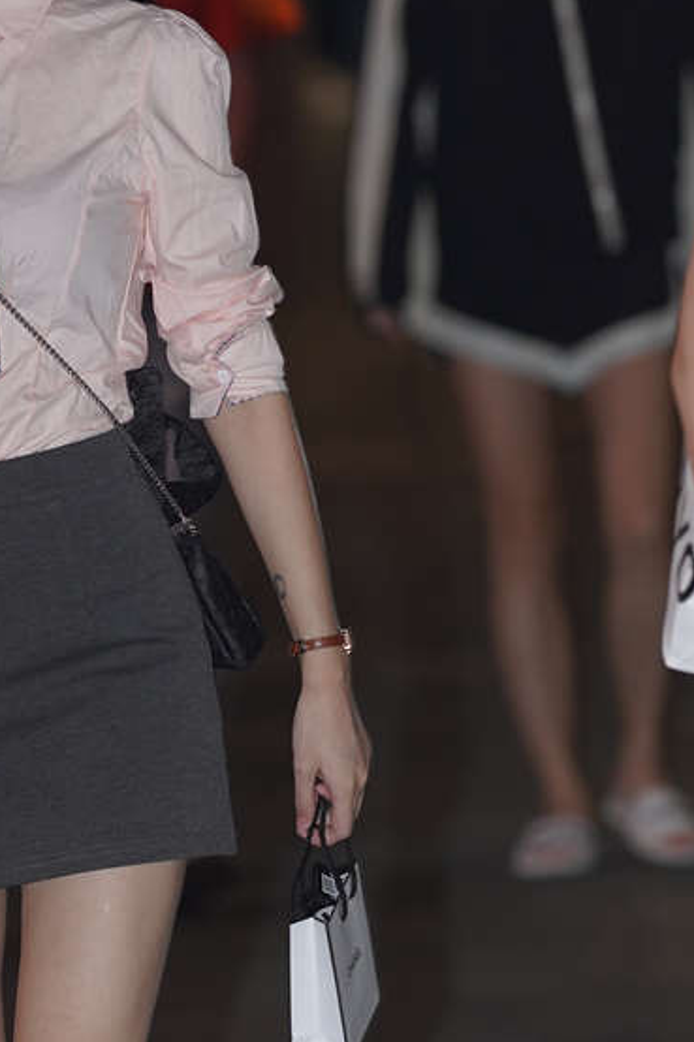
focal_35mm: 439
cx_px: 66
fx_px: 12701
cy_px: 438
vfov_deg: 4.7
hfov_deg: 3.1
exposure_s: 1/200
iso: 500
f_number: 2.8
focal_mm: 135
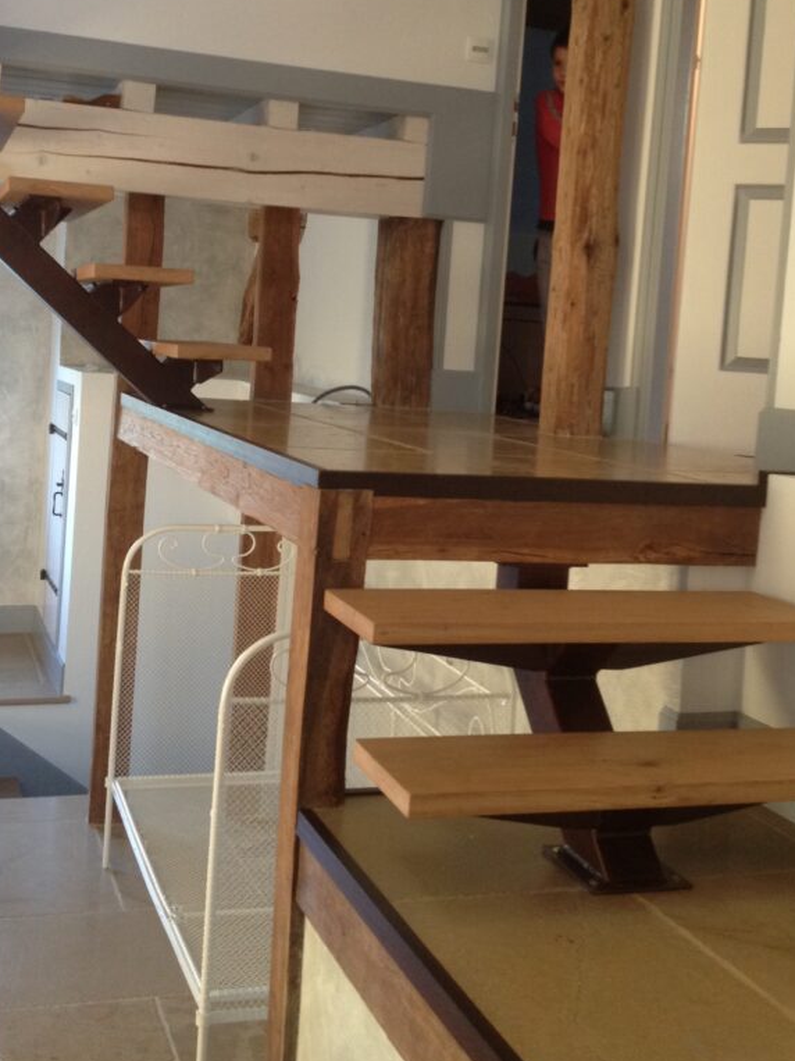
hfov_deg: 30.8
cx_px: 345
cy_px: 402
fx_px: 1440
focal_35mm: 47
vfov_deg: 40.2
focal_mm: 4.28
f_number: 2.4
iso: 160
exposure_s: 1/20
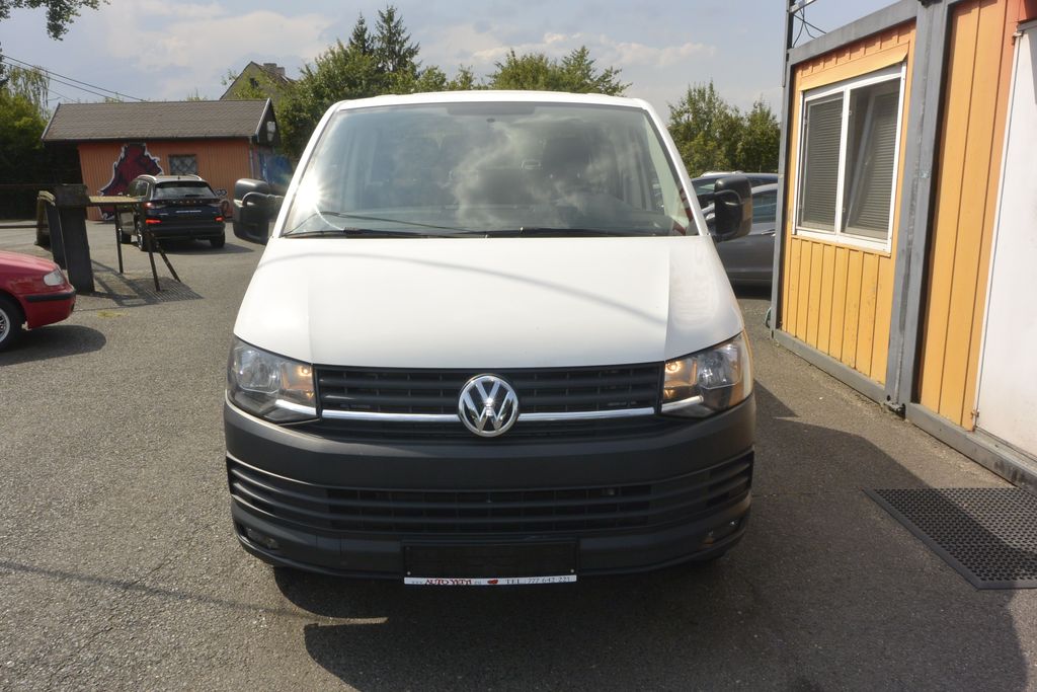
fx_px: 778
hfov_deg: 67.4
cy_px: 346
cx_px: 518
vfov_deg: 47.9
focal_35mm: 27
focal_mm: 10
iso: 160
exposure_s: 1/250
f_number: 11
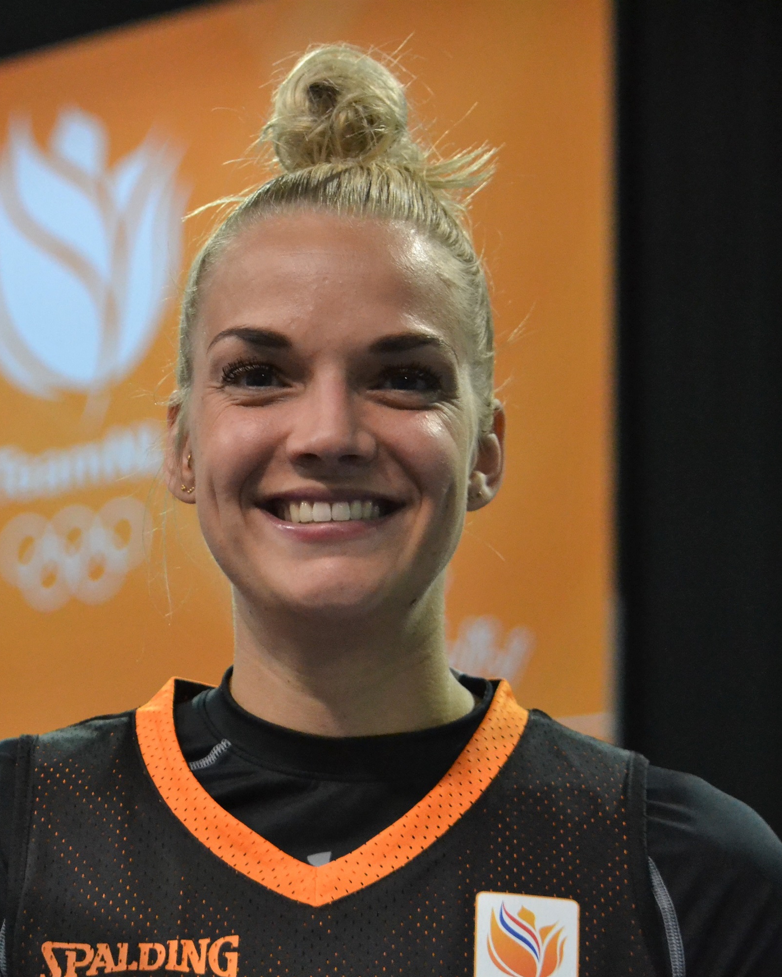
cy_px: 490
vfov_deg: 15.6
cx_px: 52
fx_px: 3558
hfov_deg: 12.4
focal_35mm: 123
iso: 3200
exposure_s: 1/250
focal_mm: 58
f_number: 4.5
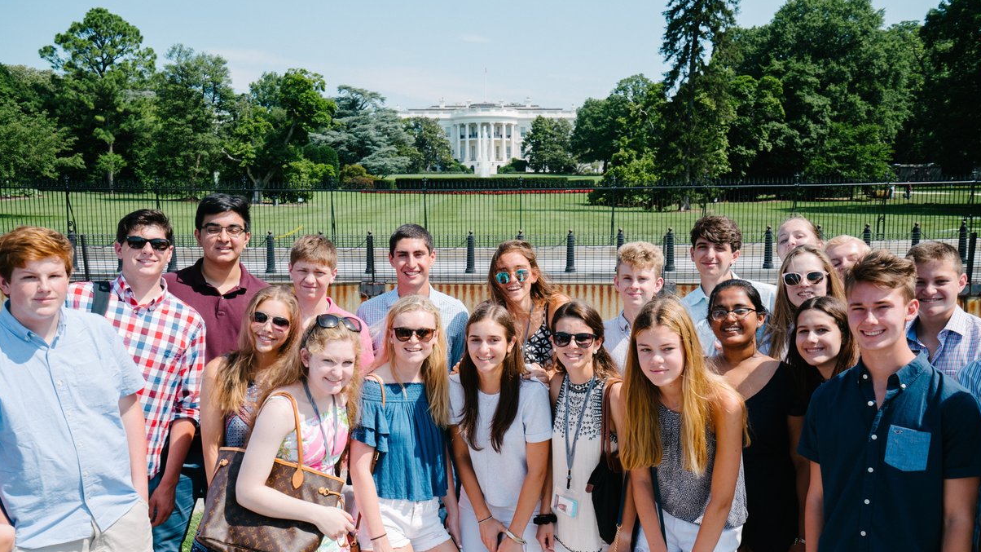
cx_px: 493
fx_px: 962
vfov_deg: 31.9
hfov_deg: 54.0
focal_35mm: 37
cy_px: 315
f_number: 6.3
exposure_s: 1/320
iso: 800
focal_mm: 35
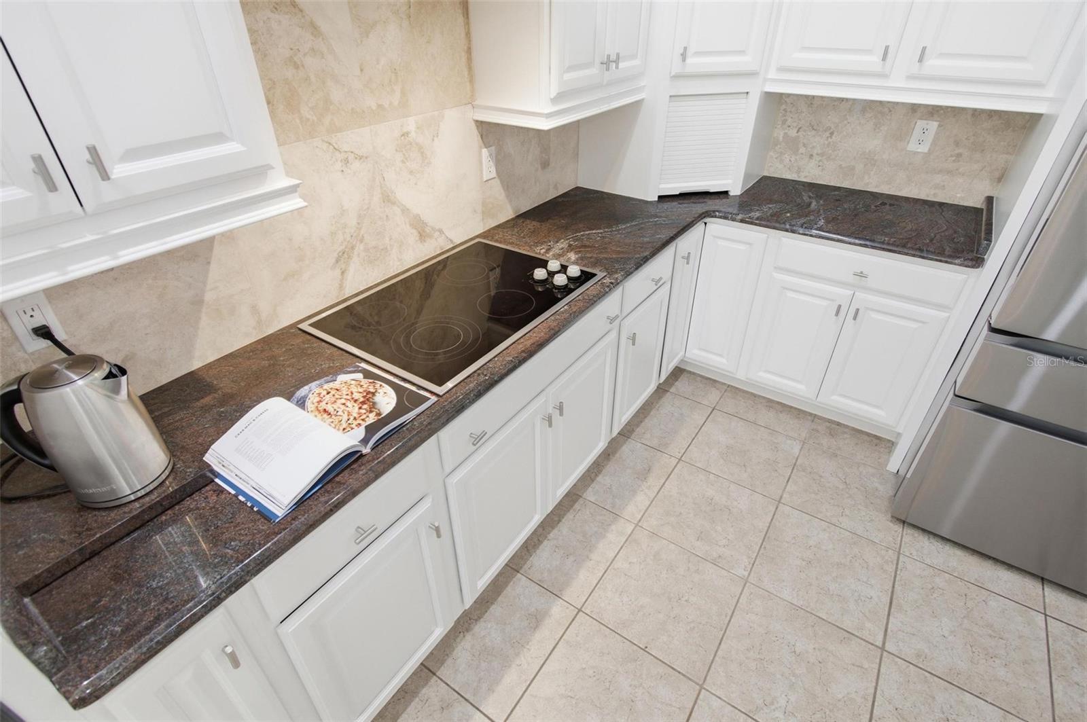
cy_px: 361
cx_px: 544
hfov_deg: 90.1
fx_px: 543
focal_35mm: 18
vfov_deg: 67.3
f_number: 5.6
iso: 640
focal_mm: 12
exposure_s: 1/400
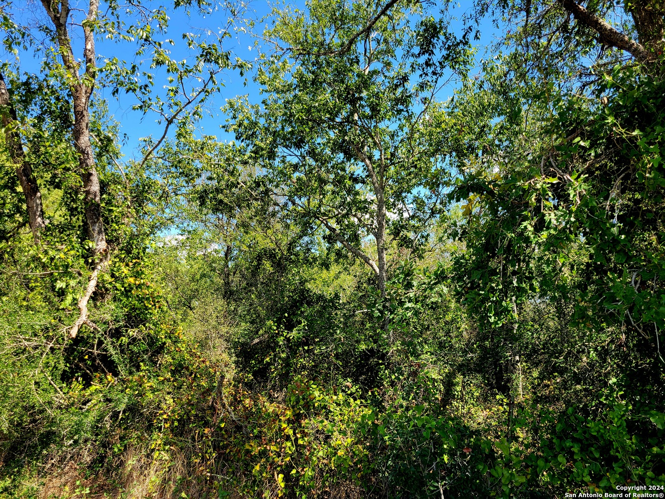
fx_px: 499
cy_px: 250
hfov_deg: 67.3
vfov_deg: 53.1
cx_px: 332
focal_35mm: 26
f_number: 1.8
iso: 40
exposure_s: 1/714
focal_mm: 5.4
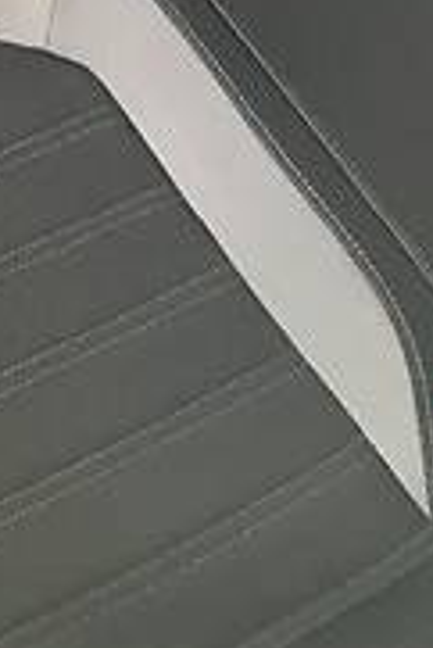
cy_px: -344
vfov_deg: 18.0
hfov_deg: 12.7
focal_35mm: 100
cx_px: -308
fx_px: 1801
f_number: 2.2
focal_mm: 4.2
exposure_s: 1/33
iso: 160
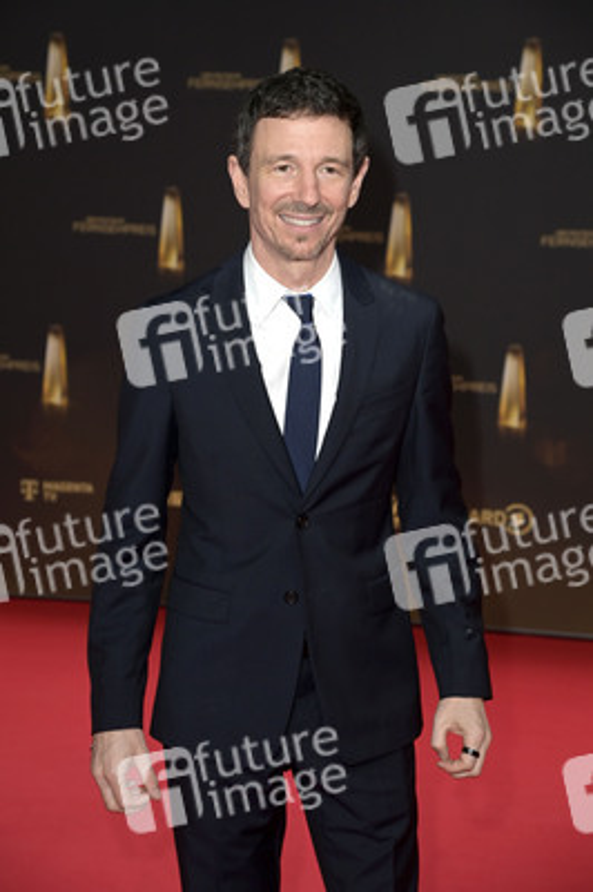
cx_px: 296
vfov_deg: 26.0
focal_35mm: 78
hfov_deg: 17.5
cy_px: 446
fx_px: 1930
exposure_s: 1/250
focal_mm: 78
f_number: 5
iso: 1250
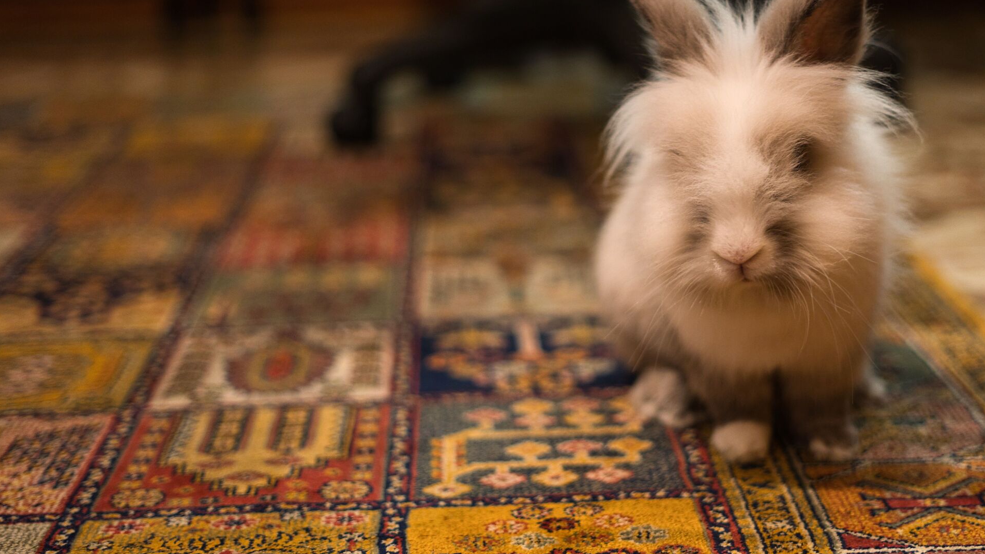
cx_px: 594
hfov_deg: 31.8
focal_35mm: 66
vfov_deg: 18.2
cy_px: 254
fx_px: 1724
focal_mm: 50
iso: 1000
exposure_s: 1/30
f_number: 1.8
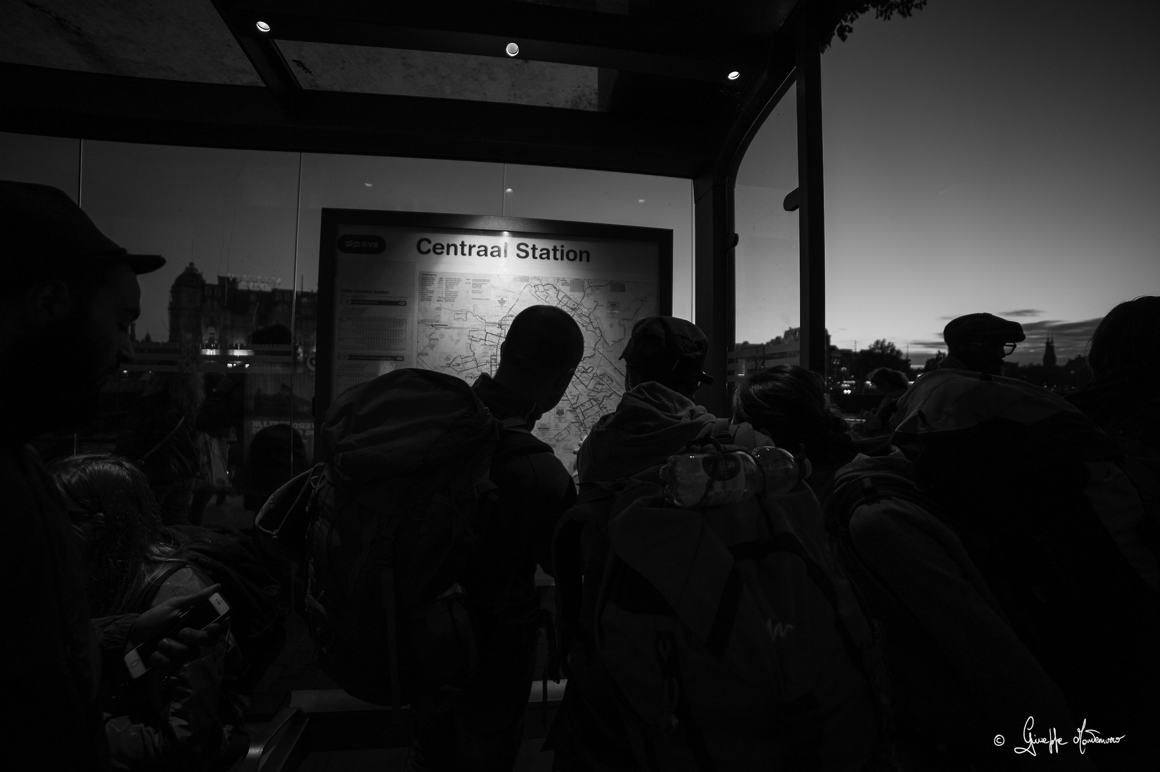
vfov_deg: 81.1
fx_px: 451
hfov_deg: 104.3
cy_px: 386
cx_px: 580
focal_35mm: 14
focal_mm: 14
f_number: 2.8
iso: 1250
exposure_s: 1/160
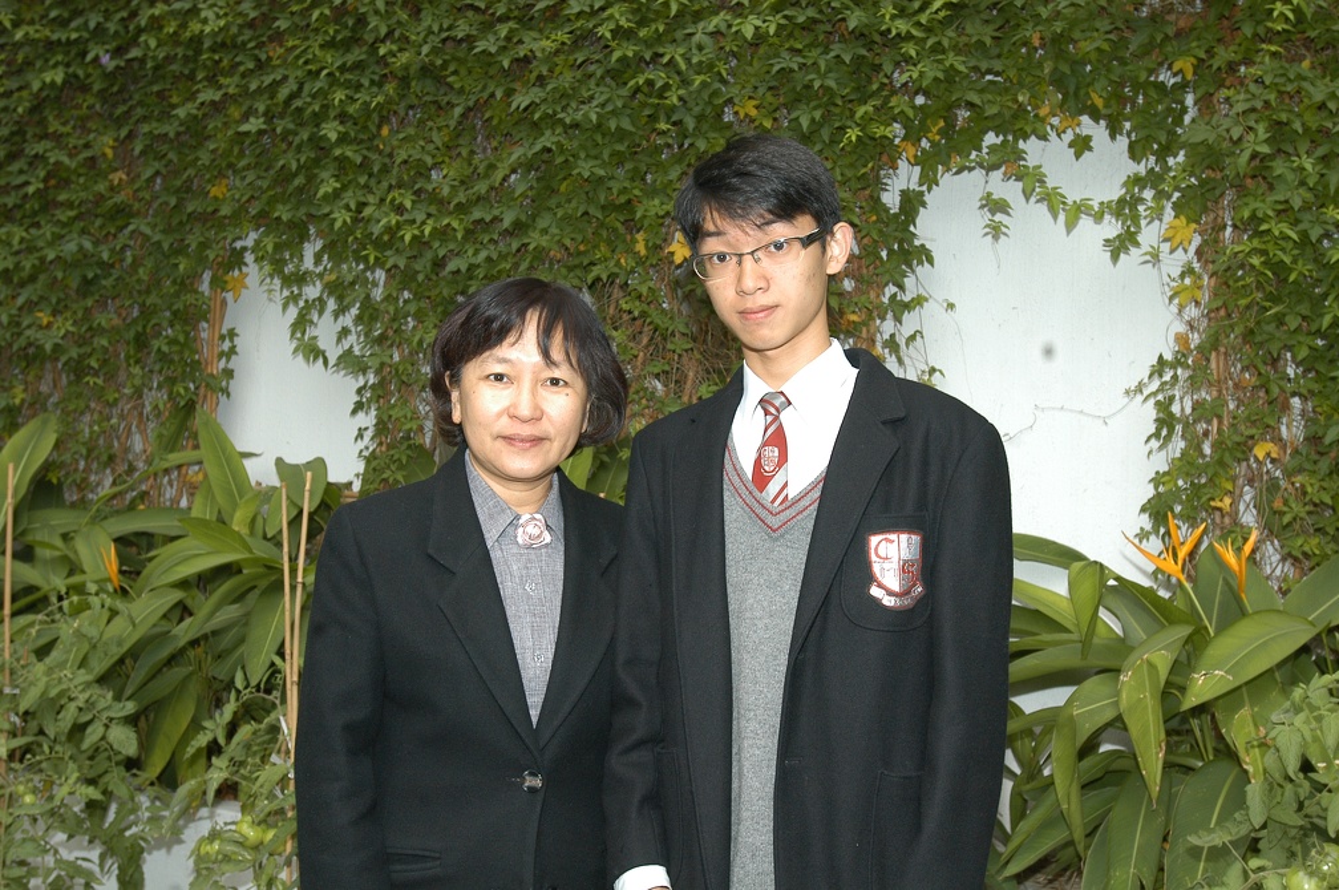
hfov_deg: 53.2
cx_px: 670
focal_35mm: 36
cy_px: 445
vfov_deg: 36.8
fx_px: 1338
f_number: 5
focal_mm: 24
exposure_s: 1/125
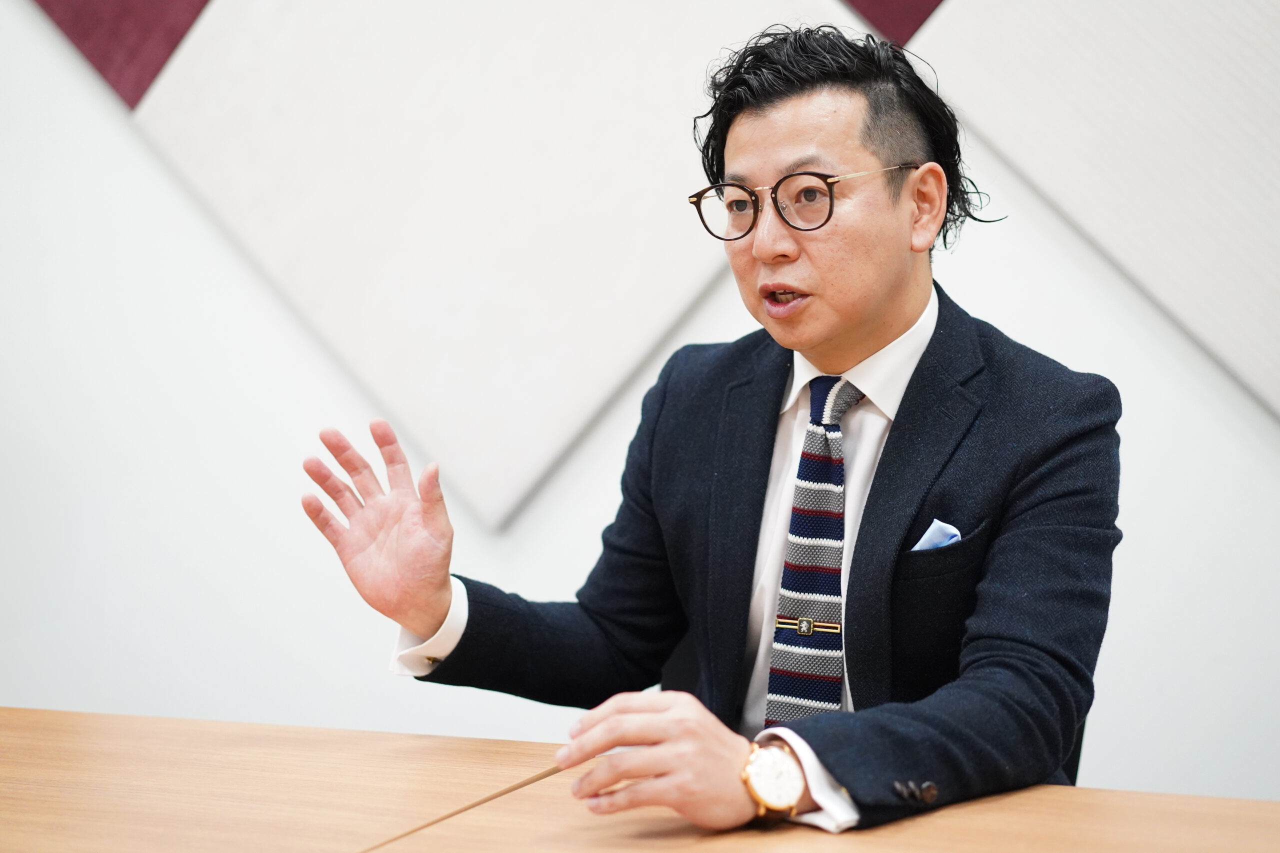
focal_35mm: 55
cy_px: 426
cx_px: 640
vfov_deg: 24.6
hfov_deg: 36.3
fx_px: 1955
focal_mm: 55
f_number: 2.2
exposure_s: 1/800
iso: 6400
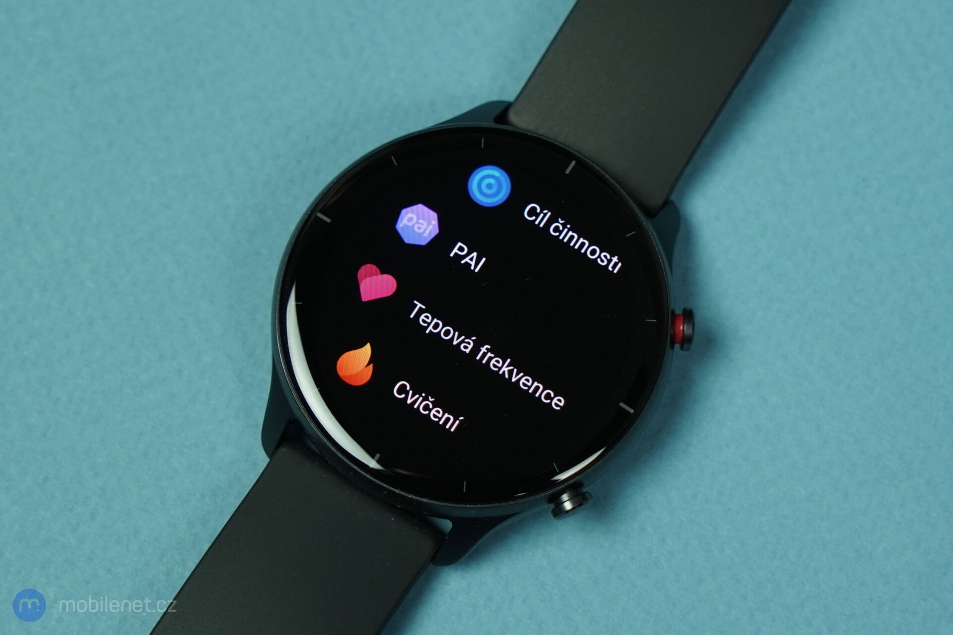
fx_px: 1376
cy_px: 318
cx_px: 476
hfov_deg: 38.2
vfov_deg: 26.0
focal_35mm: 52
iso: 1000
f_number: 5.6
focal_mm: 52
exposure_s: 1/200
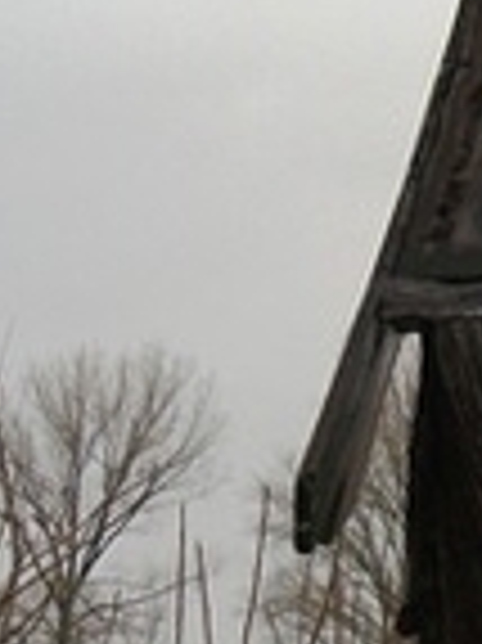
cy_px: 540
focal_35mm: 168
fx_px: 3124
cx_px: 590
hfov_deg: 8.7
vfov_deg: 11.7
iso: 80
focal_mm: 7.1
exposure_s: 1/200
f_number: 3.2
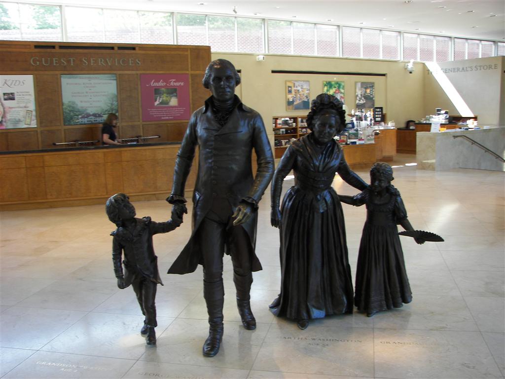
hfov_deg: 51.4
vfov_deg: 39.7
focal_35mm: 36
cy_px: 190
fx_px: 525
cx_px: 252
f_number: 2.8
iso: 64
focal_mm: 6
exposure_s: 1/50
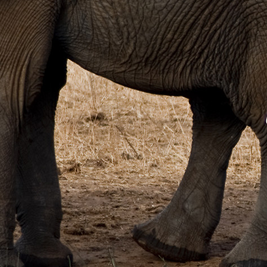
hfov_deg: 1.8
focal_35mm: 997
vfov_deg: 1.8
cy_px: 140
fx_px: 8702
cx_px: 311
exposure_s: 1/320
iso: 200
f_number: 4.5
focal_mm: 155
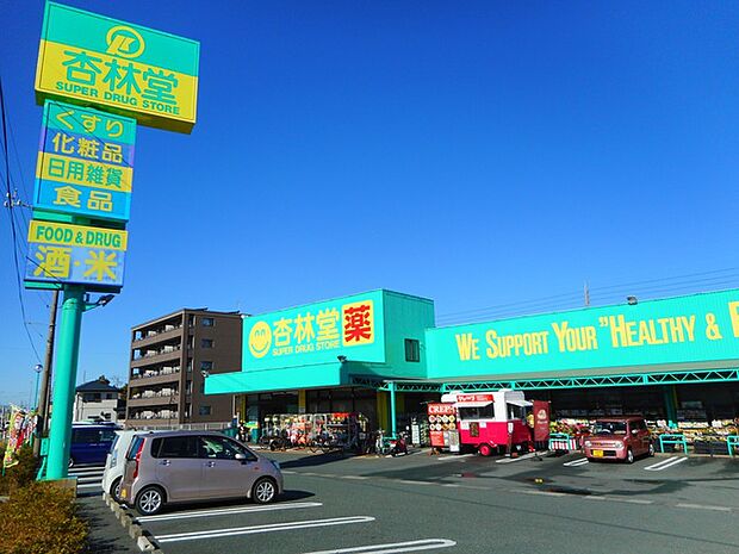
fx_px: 534
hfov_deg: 69.4
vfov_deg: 54.9
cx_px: 370
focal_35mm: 25
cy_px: 277
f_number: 3.7
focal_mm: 4.5
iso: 80
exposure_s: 1/1000
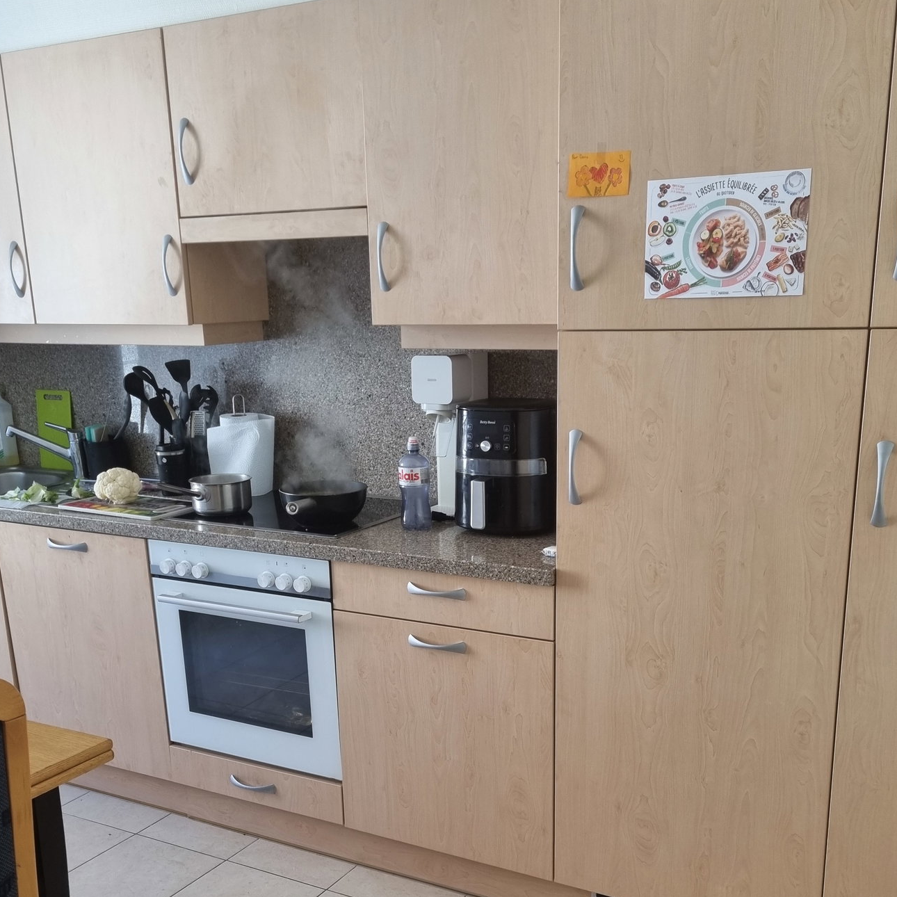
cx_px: 446
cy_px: 607
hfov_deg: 43.9
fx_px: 1114
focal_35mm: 38
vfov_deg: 43.2
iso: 100
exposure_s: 1/100
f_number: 1.8
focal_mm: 5.4
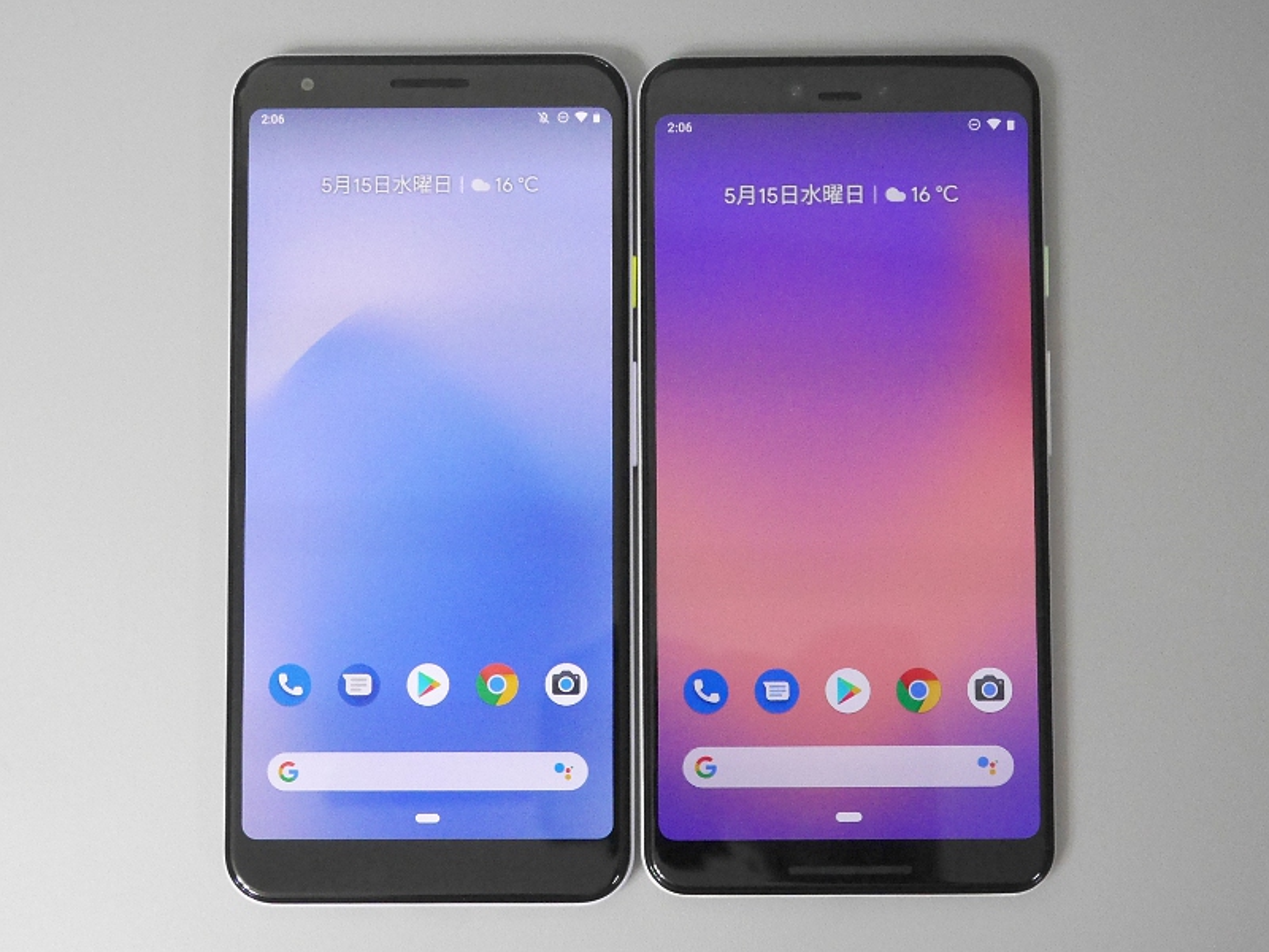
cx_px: 634
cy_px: 476
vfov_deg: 32.9
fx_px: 1613
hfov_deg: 42.9
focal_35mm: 44
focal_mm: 22
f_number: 4.7
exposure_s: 1/60
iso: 1600
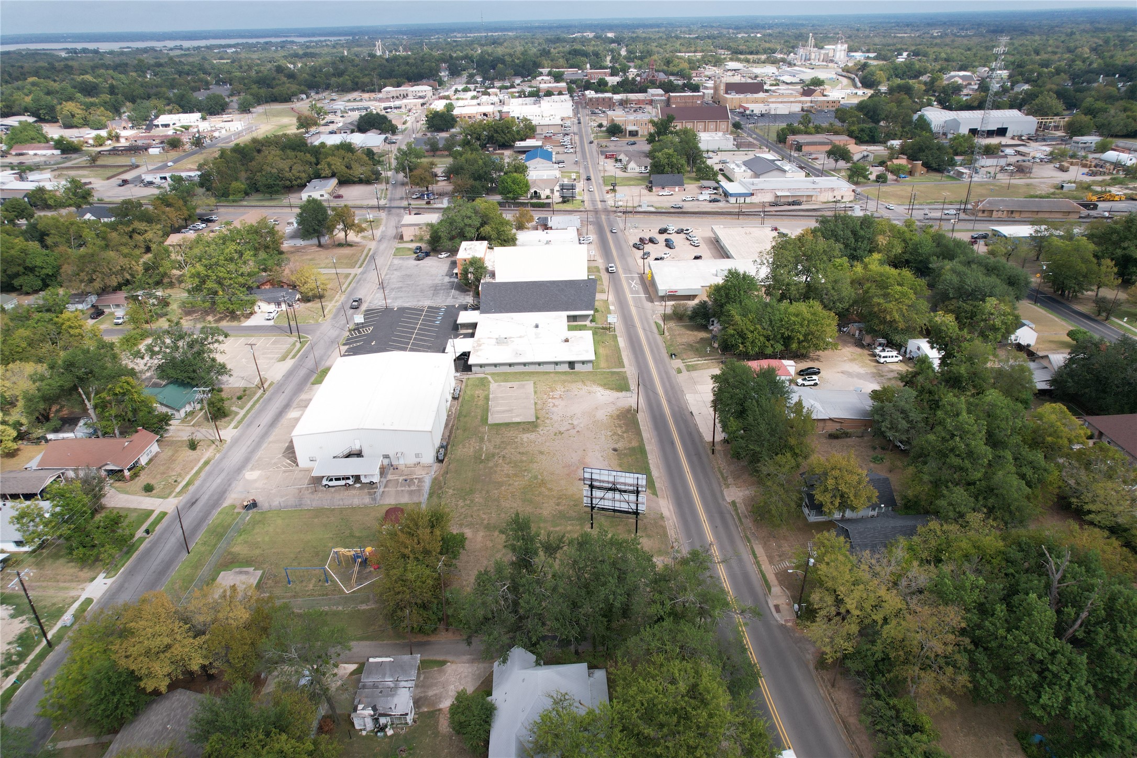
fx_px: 695
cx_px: 568
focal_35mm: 22
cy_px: 379
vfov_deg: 57.2
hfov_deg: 78.6
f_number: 2.8
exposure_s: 1/2500
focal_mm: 8.38
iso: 200
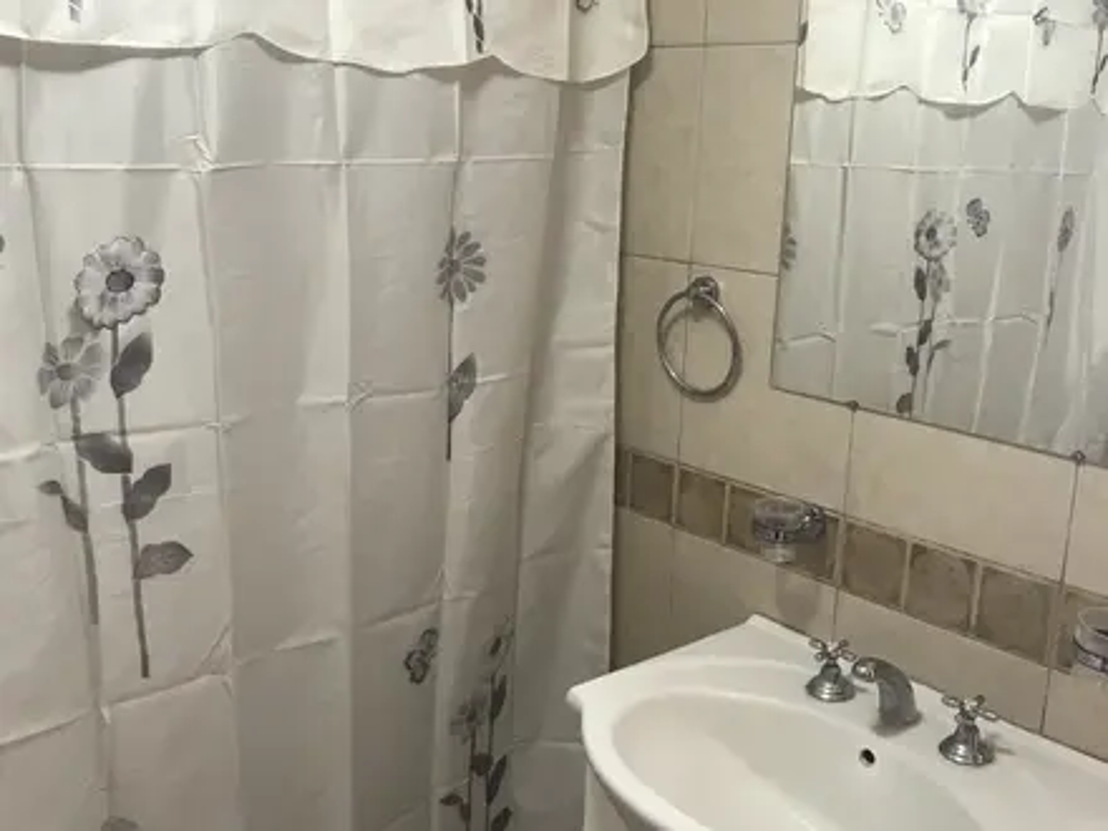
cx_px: 554
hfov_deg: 63.4
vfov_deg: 49.7
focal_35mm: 28
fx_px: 896
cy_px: 416
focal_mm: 3.99
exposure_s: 1/17
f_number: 1.8
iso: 50
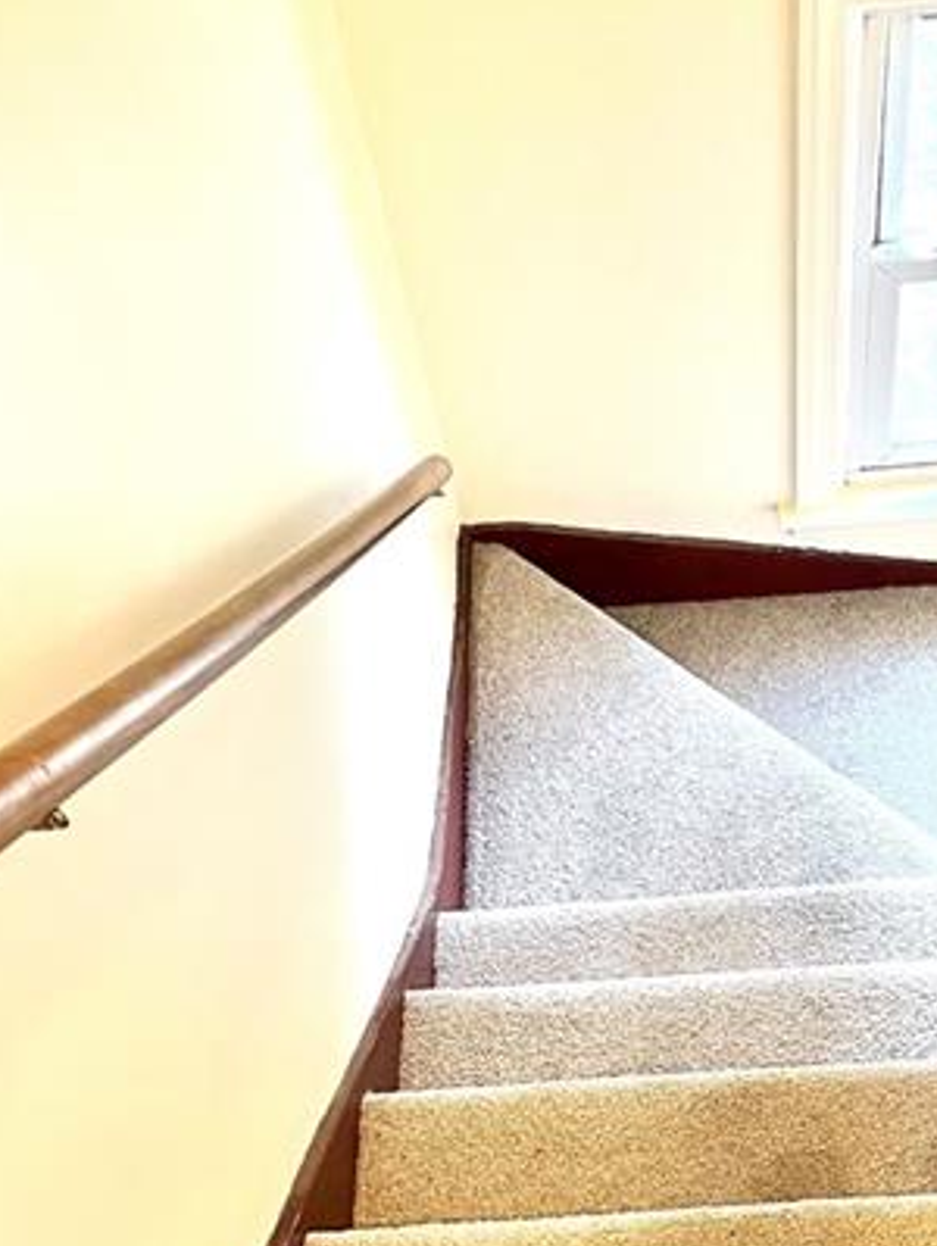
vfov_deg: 38.0
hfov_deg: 28.8
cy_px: 740
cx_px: 678
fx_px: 1802
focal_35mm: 50
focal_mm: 5.1
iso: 160
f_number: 1.6
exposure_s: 1/60
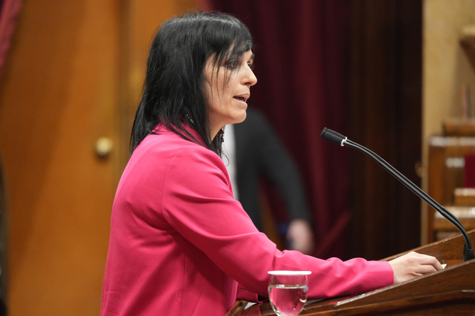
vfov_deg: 6.9
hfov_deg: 10.3
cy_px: 158
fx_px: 2639
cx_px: 238
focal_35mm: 200
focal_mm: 200
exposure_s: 1/200
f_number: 4
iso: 5000
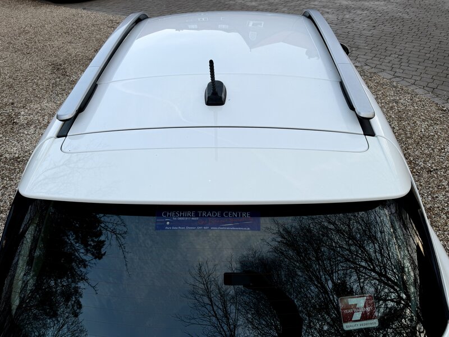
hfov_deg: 71.6
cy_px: 168
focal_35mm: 24
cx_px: 224
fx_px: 311
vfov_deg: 56.8
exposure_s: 1/121
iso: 64
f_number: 1.78
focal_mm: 6.76
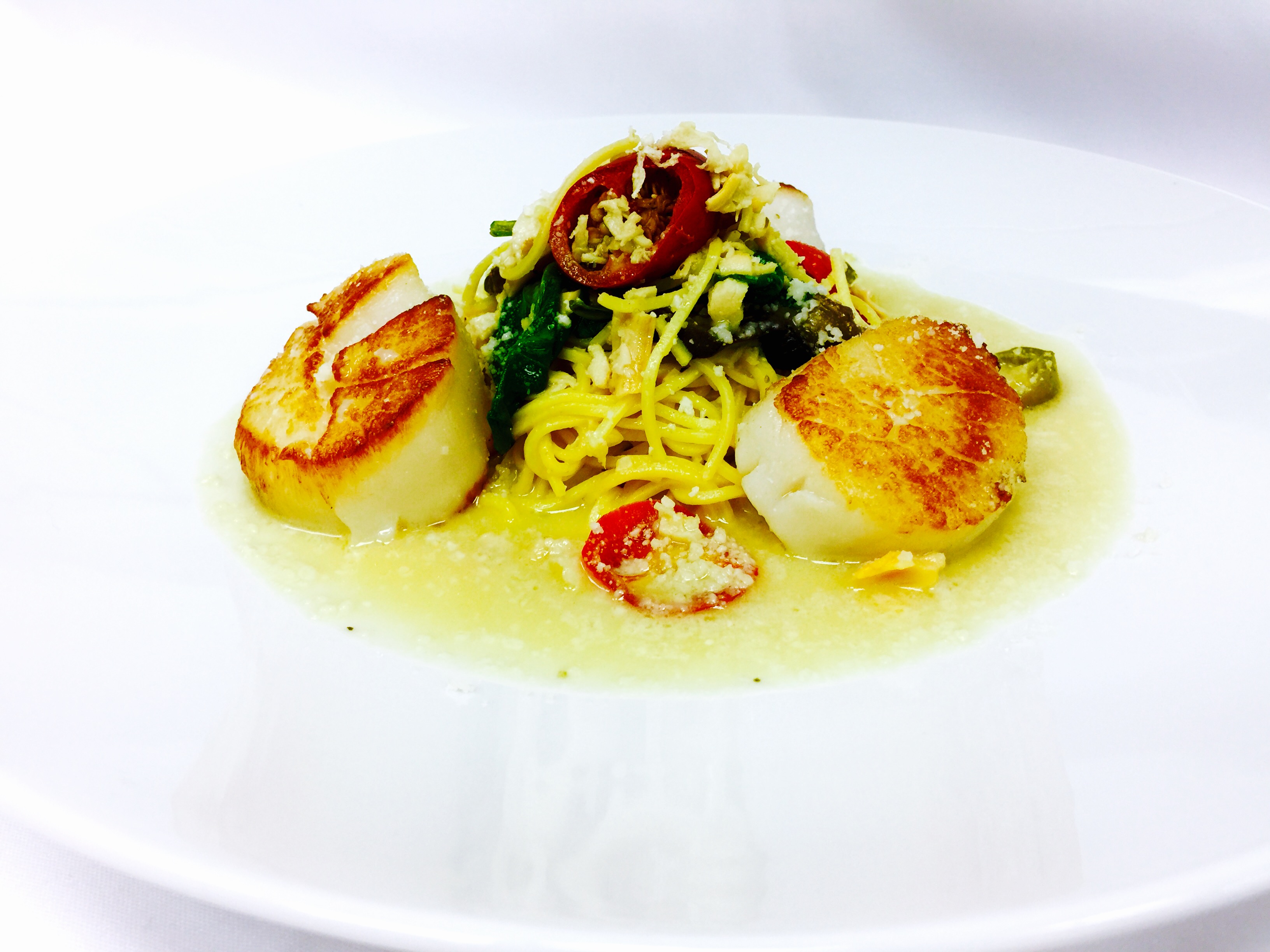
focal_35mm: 29
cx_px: 635
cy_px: 476
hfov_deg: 61.7
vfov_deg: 48.2
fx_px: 1064
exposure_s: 1/40
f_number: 2.2
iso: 32
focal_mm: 4.15
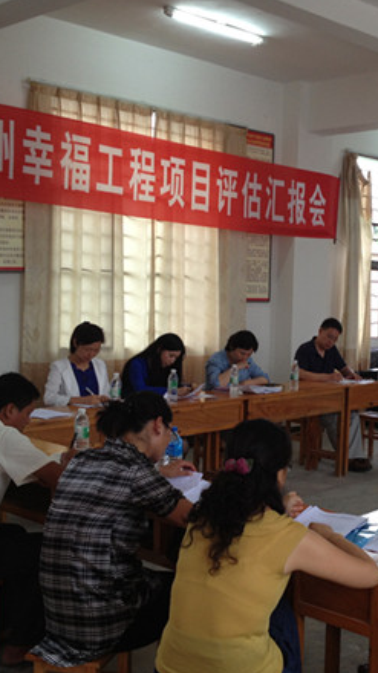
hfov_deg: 22.7
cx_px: 306
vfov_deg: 39.9
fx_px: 928
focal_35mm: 52
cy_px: 338
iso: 64
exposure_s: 1/20
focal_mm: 4.28
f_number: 2.4
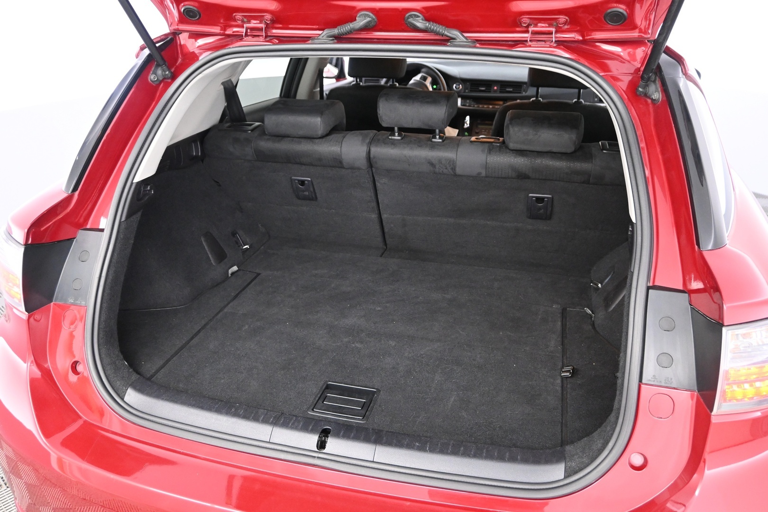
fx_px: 624
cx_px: 384
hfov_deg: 63.2
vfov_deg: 44.6
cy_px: 256
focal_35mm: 29
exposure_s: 1/25
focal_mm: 19.5
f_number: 3.8
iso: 2500
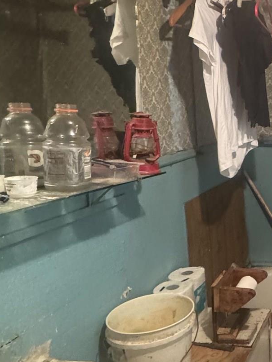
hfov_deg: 27.4
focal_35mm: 40
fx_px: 419
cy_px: 172
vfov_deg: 46.8
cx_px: 386
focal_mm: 2.22
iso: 800
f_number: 2.2
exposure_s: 1/60
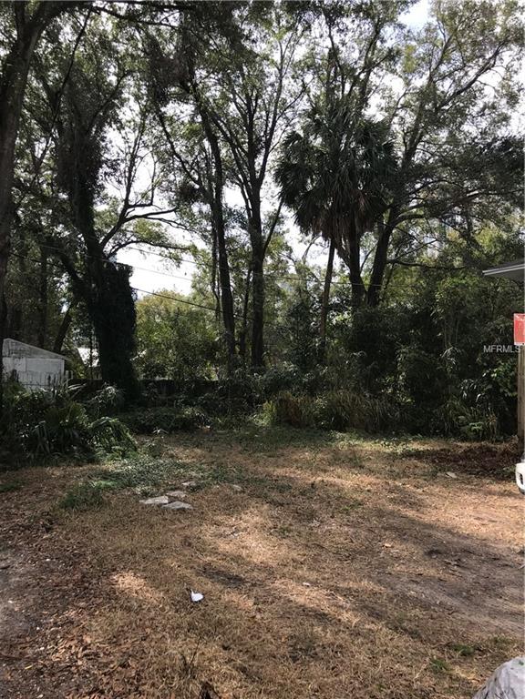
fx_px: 566
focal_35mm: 28
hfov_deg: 49.7
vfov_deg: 63.4
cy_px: 350
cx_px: 262
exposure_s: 1/1153
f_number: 1.8
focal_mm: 3.99
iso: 20
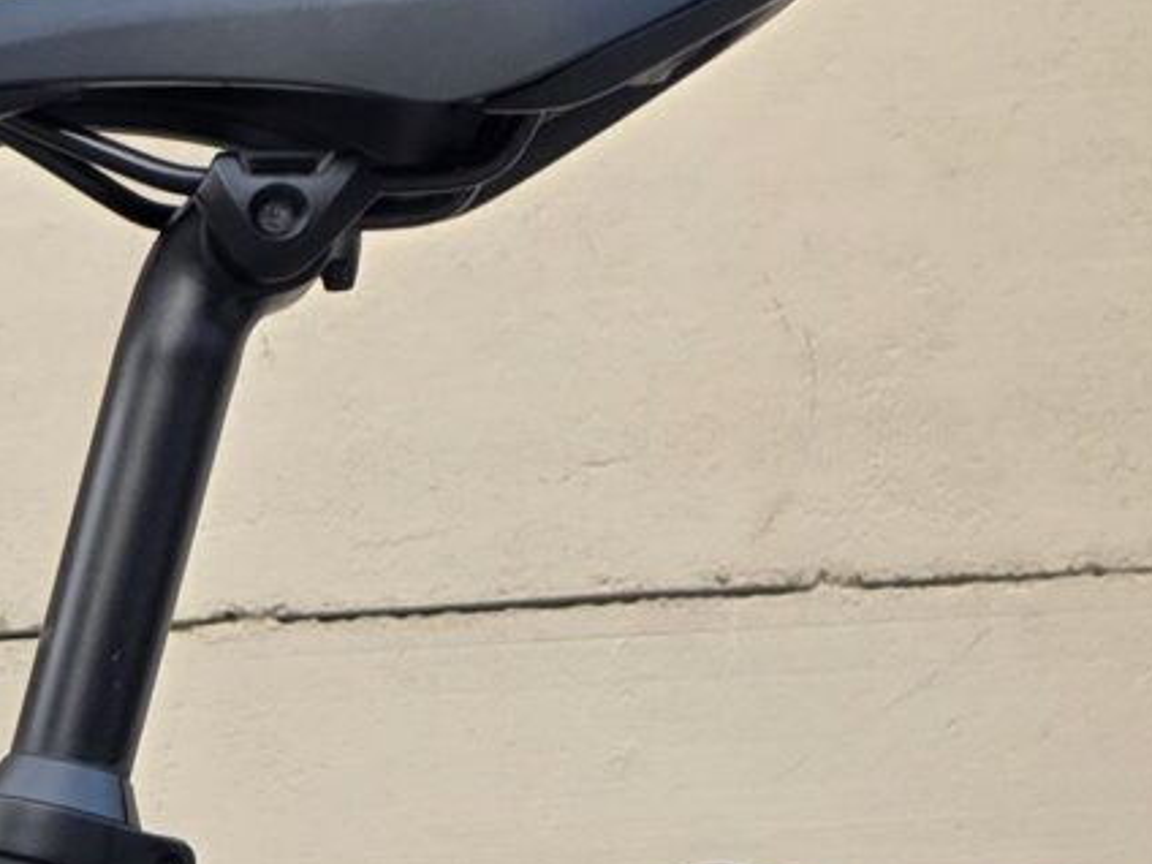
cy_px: 1598
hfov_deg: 13.3
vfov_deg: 10.0
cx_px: -658
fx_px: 4626
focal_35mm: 139
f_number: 1.7
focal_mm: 6.25
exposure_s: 1/180
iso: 40
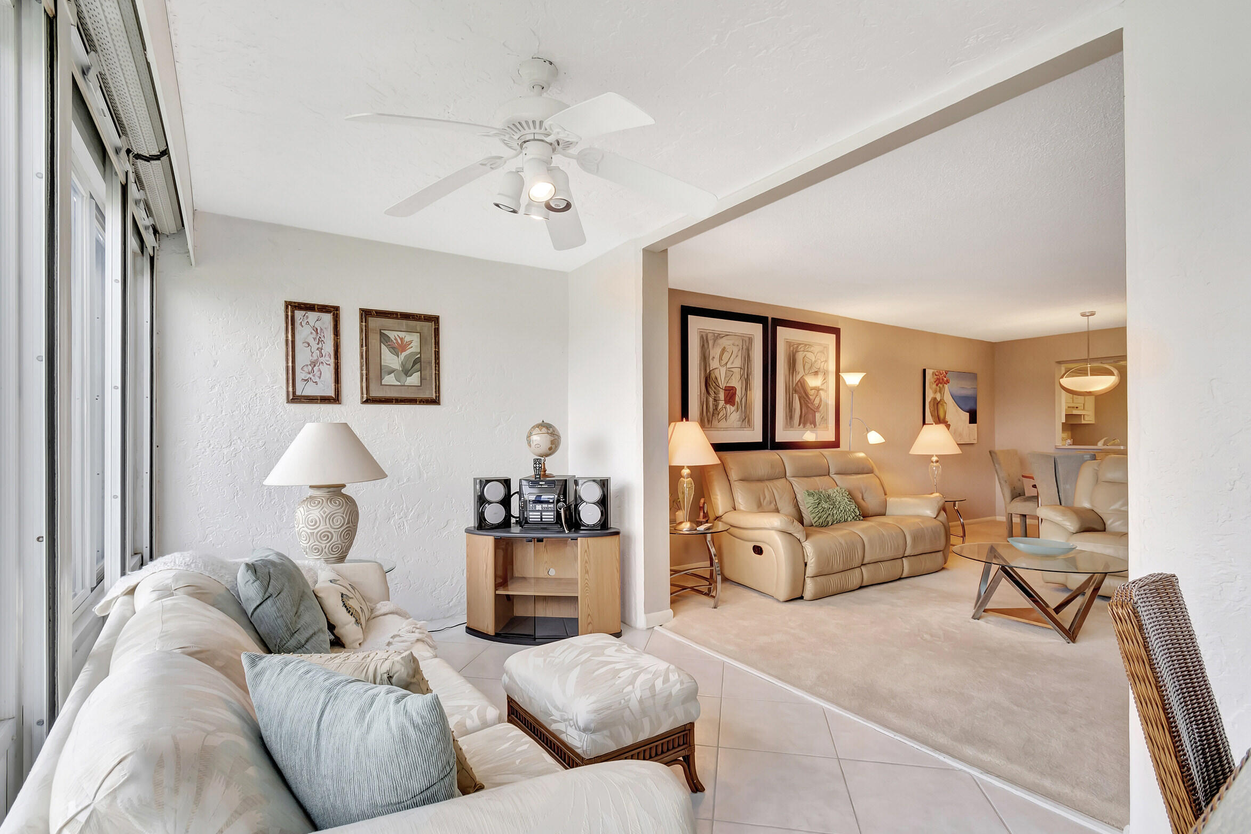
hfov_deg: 96.7
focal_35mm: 16
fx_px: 556
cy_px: 438
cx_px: 628
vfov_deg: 73.7
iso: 720
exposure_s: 1/15
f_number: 8
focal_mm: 10
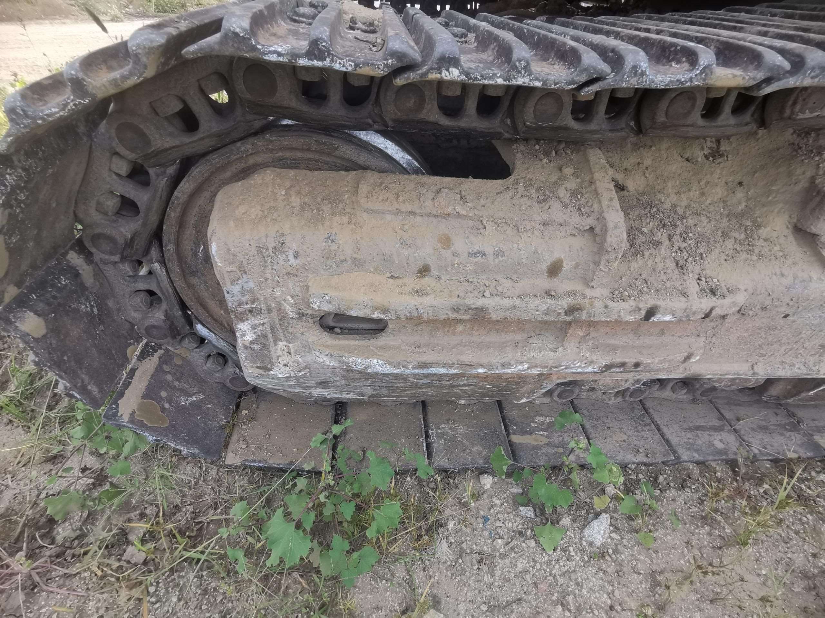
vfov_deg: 74.7
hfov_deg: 91.0
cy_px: 309
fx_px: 405
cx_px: 412
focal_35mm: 17
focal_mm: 2.26
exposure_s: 1/125
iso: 50
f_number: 2.2
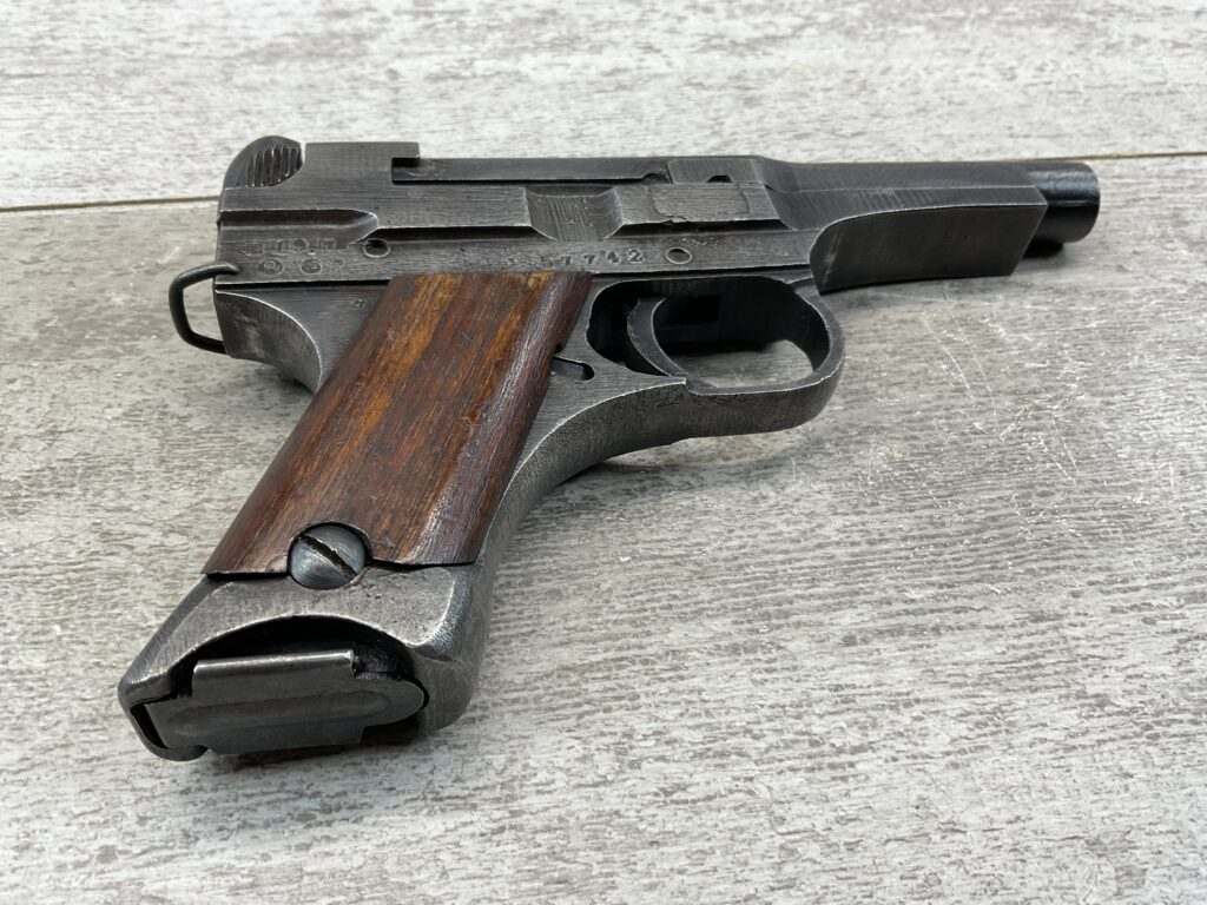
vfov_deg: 48.2
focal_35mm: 29
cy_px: 452
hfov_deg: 61.7
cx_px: 604
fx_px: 1011
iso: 25
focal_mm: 3
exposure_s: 1/120
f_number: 1.8
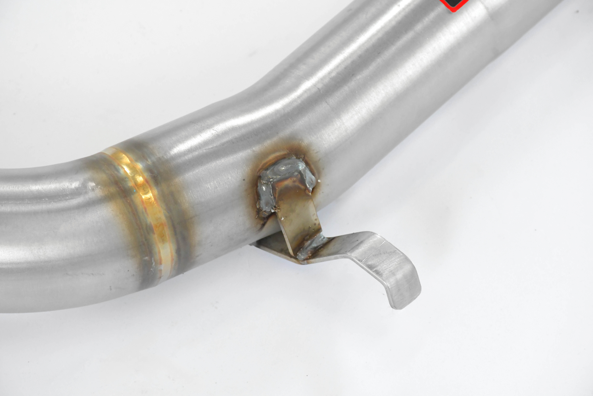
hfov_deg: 9.8
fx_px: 3459
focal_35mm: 210
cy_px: 198
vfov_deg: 6.5
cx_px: 296
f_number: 10
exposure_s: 1/200
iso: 4000
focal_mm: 140
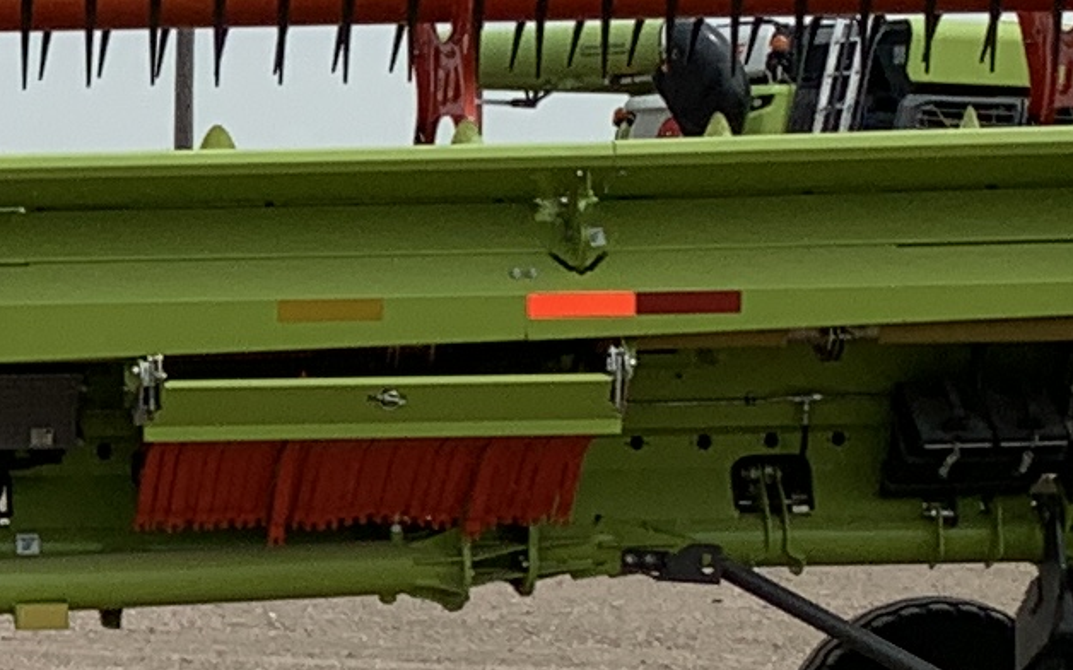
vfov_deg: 7.4
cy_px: 668
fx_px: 5174
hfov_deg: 11.2
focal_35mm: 177
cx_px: -695
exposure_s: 1/3521
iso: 25
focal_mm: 4.25
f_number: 1.8
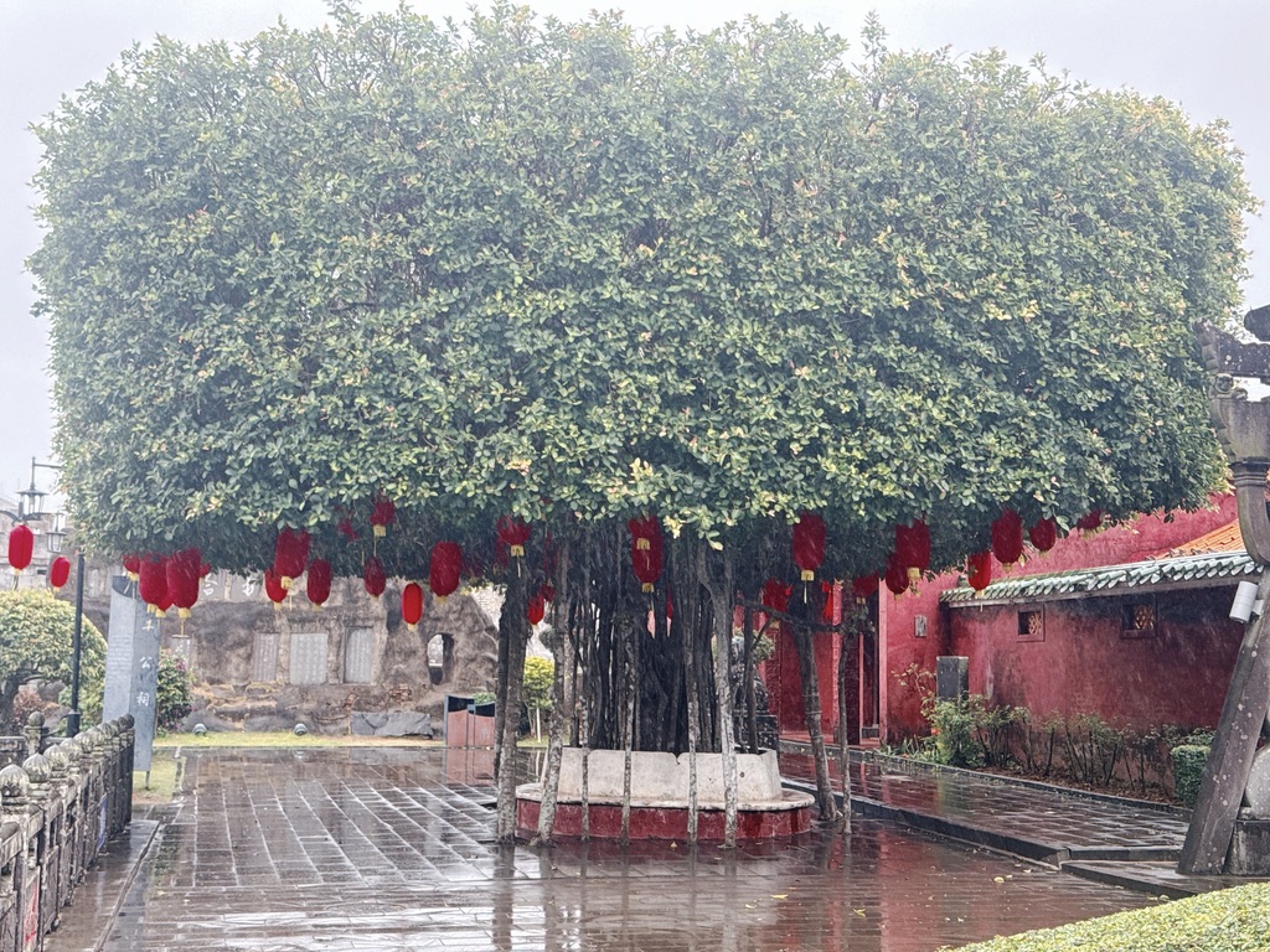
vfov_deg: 30.3
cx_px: 635
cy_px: 476
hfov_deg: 39.7
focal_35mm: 48
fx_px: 1761
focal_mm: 6.76
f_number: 1.78
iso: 100
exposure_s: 1/273
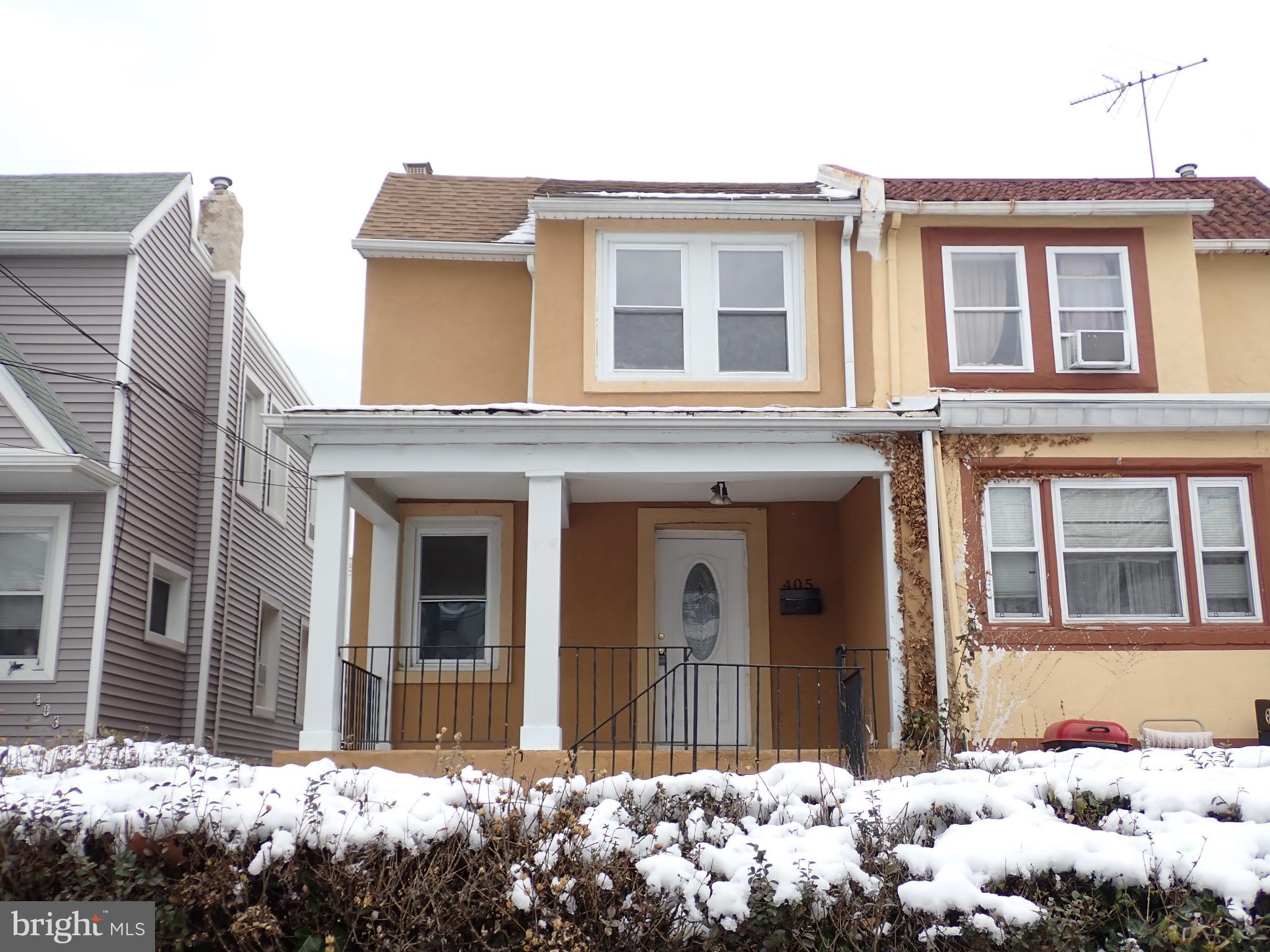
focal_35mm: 36
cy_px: 476
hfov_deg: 51.4
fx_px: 1321
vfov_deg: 39.7
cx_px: 635
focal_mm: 6.37
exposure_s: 1/640
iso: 100
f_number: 2.5
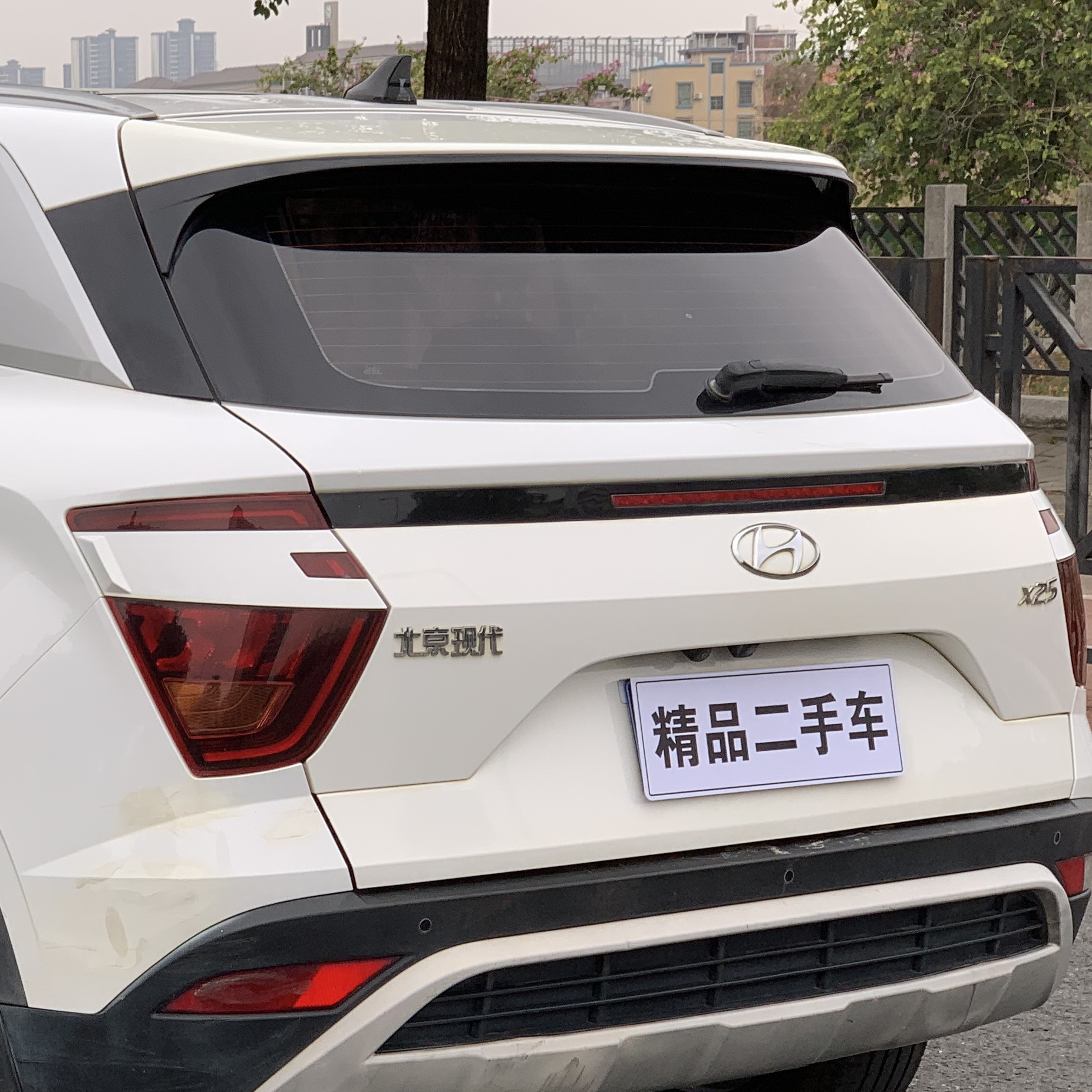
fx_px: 3569
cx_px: 61
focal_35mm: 100
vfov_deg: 17.4
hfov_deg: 17.1
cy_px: 711
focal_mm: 6
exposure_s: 1/125
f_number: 2.4
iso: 16
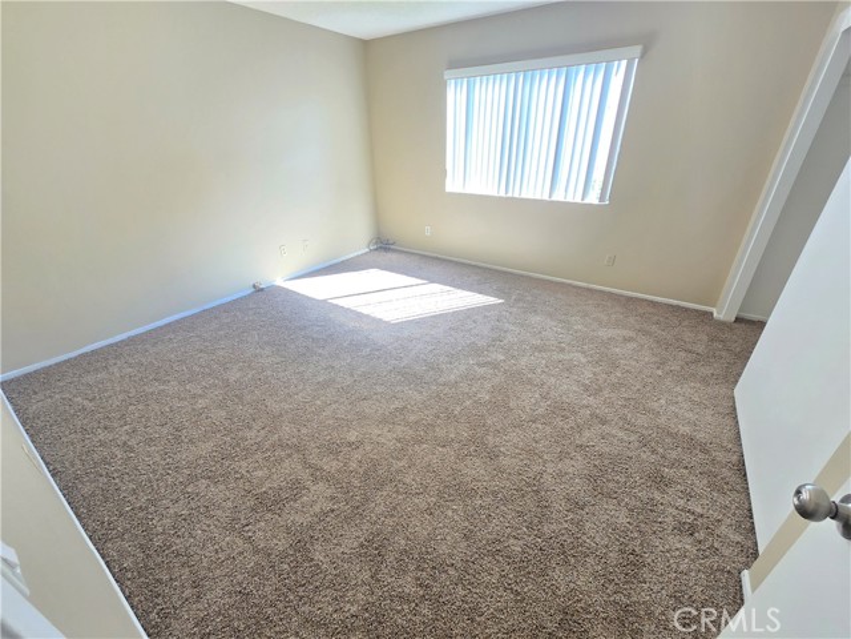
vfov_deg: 89.9
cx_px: 426
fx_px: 320
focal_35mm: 13
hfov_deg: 106.2
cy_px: 320
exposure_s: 1/60
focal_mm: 2.2
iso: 125
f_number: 2.2
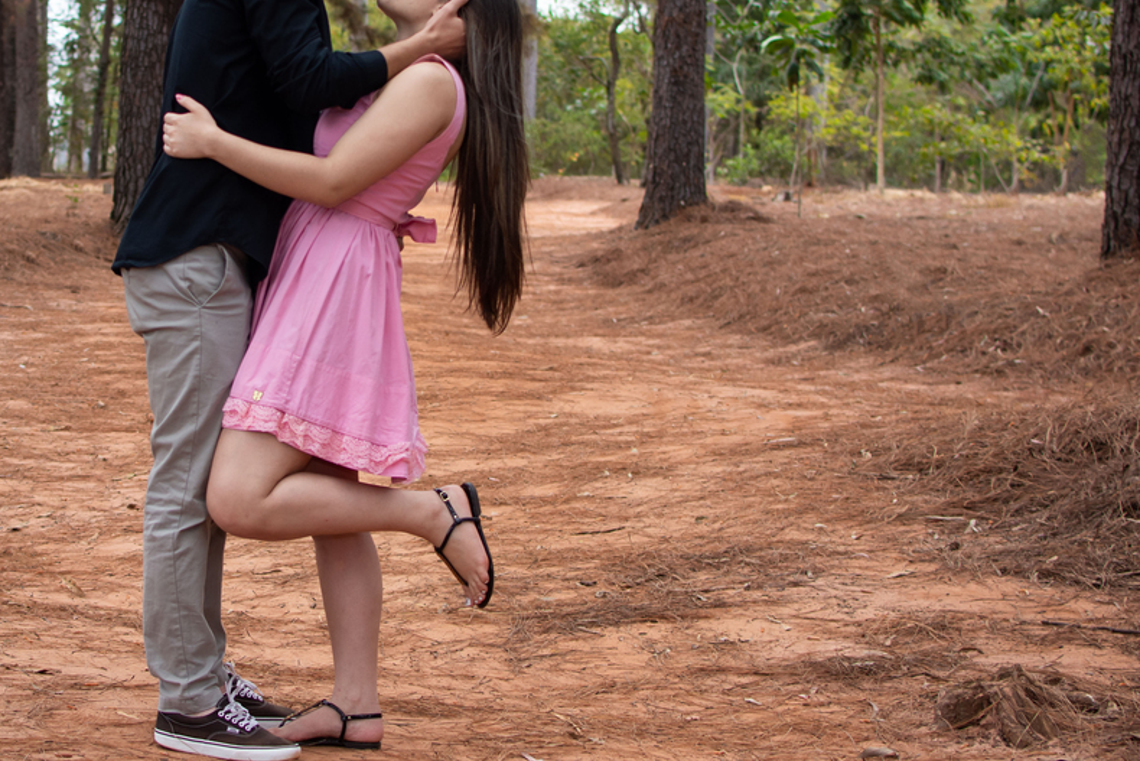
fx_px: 2526
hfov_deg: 25.2
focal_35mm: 80
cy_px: 244
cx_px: 297
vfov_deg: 17.1
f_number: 2.5
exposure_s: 1/200
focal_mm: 35
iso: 320
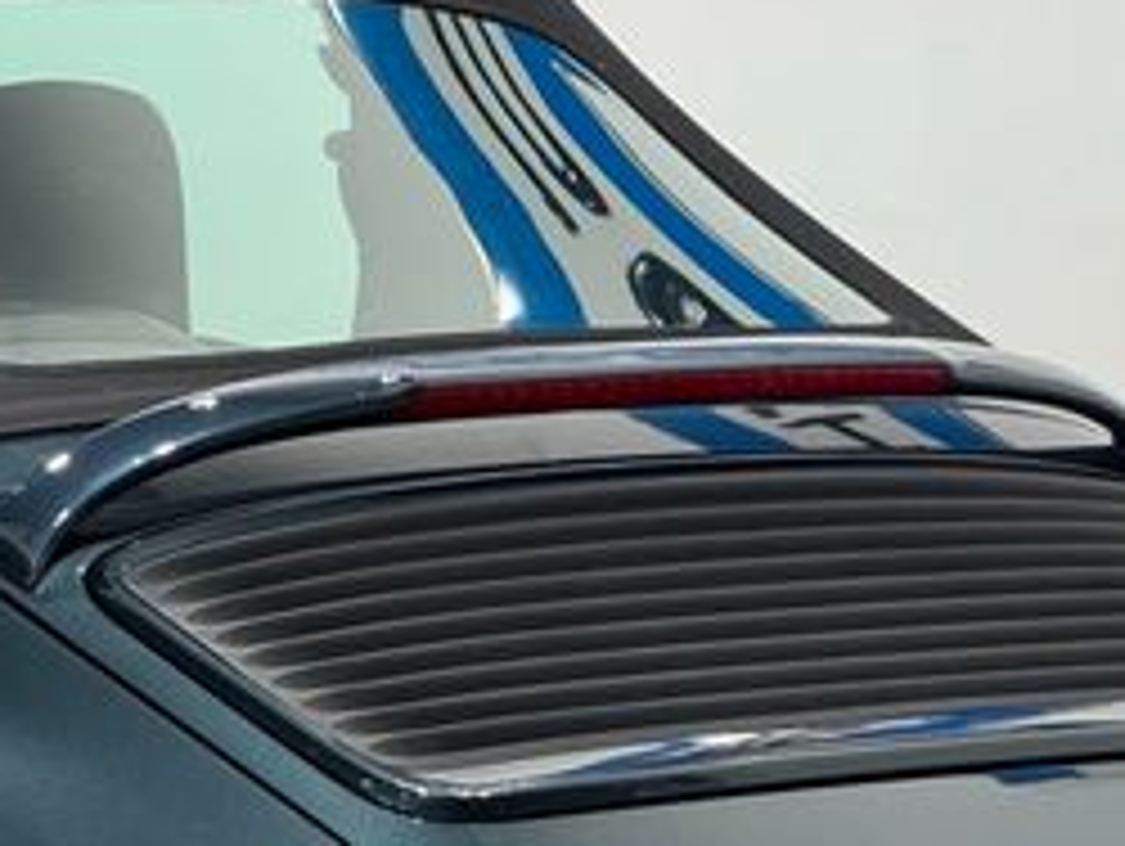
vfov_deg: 4.8
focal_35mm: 307
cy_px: 850
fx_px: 9987
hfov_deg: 6.4
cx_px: 608
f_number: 2.8
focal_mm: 15.66
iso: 250
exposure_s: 1/60
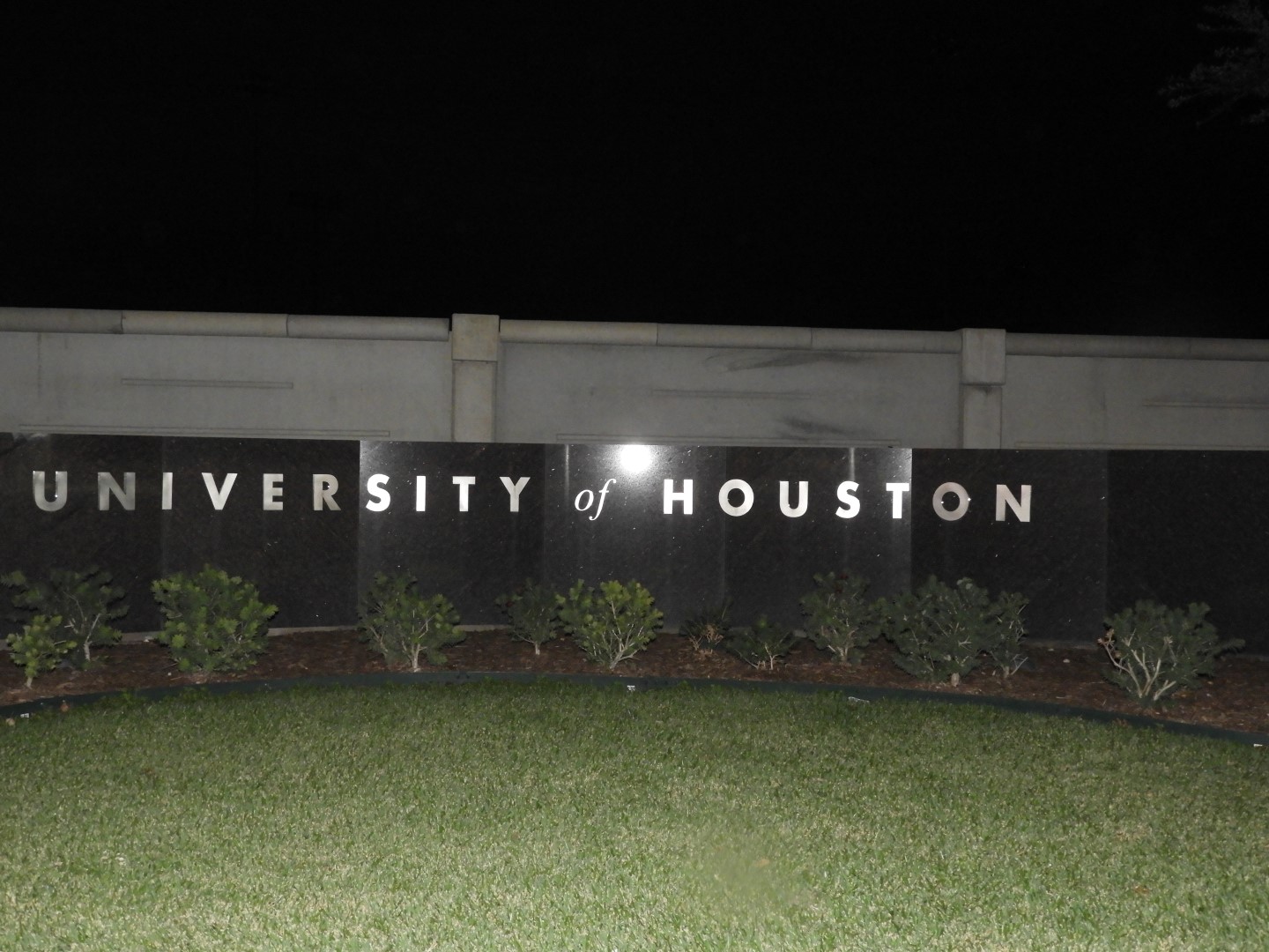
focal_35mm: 40
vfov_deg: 36.0
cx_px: 634
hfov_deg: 46.8
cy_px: 476
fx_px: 1466
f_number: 3.8
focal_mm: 7.2
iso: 800
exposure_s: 1/30
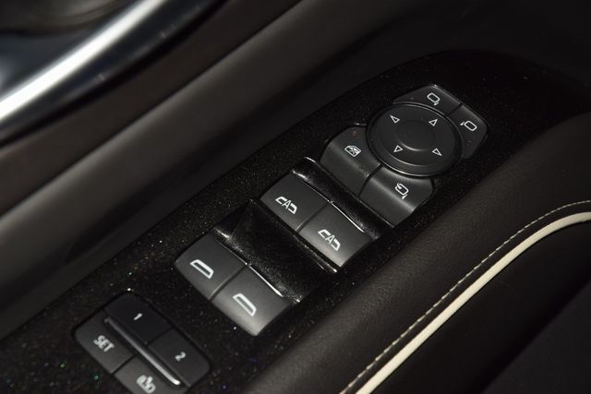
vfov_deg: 13.0
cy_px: 197
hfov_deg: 19.5
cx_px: 296
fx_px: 1724
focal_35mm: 105
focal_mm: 70
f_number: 8
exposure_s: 1/125
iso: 100
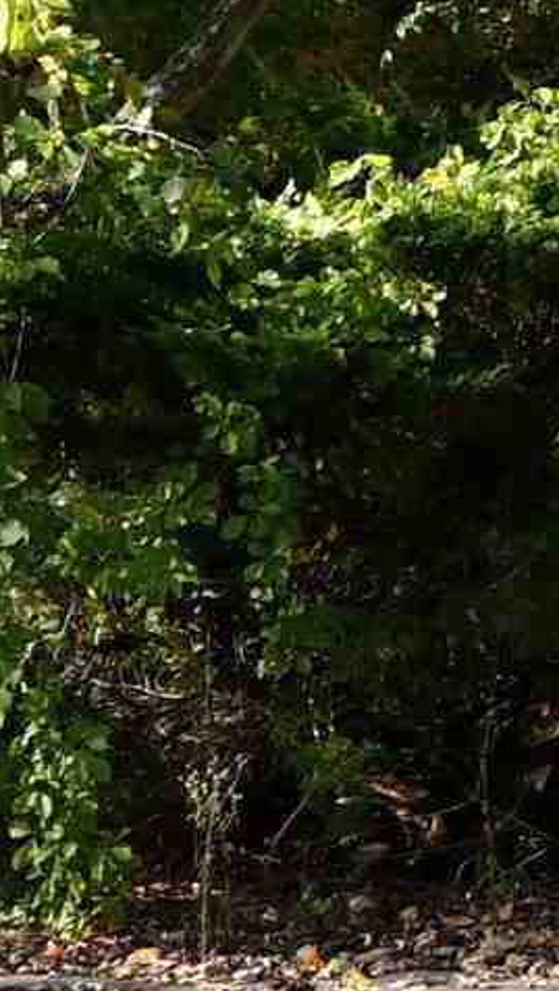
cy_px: 216
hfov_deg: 6.3
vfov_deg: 11.8
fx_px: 4787
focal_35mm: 182
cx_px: 1527
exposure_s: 1/250
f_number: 6.3
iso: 200
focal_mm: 18
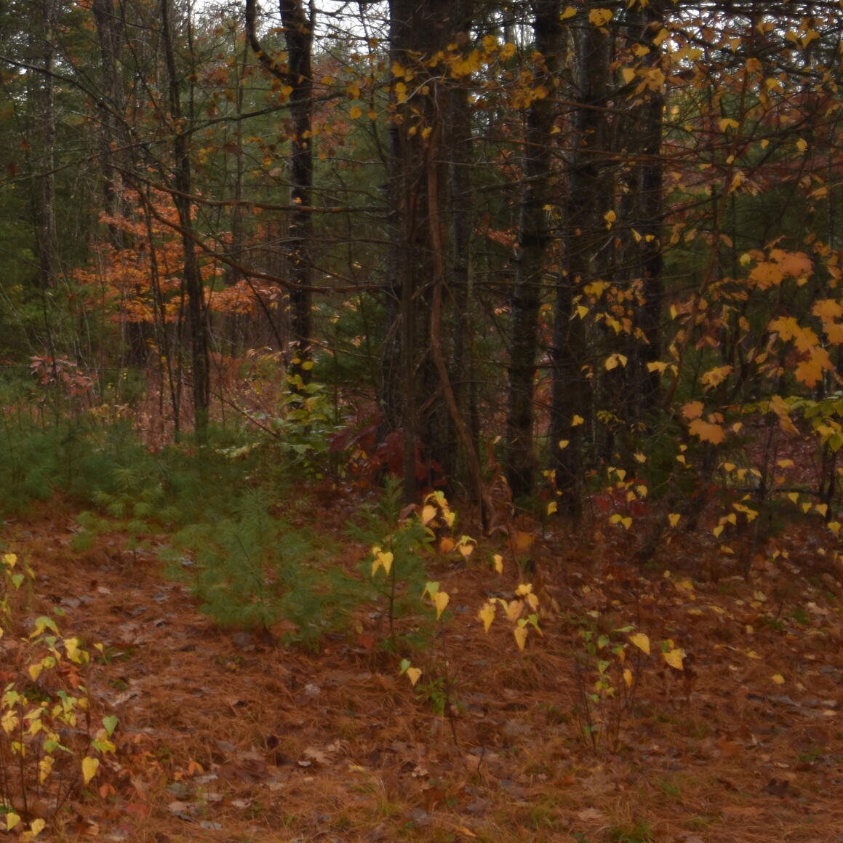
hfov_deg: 24.5
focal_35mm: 66
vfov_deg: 25.9
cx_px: -61
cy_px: 249
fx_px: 1818
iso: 110
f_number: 5.6
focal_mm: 20
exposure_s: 1/125
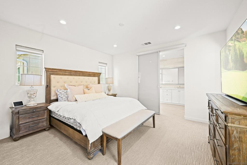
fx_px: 96
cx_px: 124
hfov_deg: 104.2
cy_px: 82
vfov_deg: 81.2
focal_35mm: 14
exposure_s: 1/15
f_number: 7.1
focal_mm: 14
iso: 640
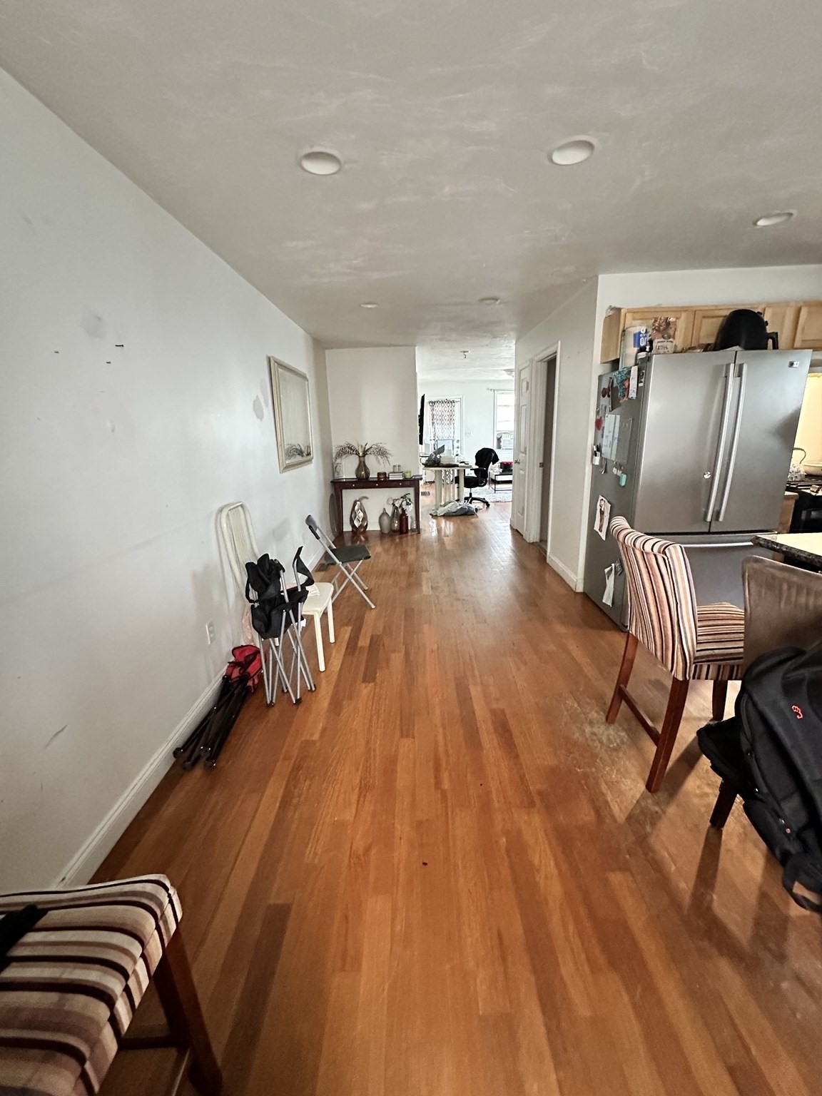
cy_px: 548
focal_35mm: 14
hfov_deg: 85.7
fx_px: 443
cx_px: 411
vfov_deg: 102.1
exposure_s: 1/40
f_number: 2.2
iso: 800
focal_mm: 2.22
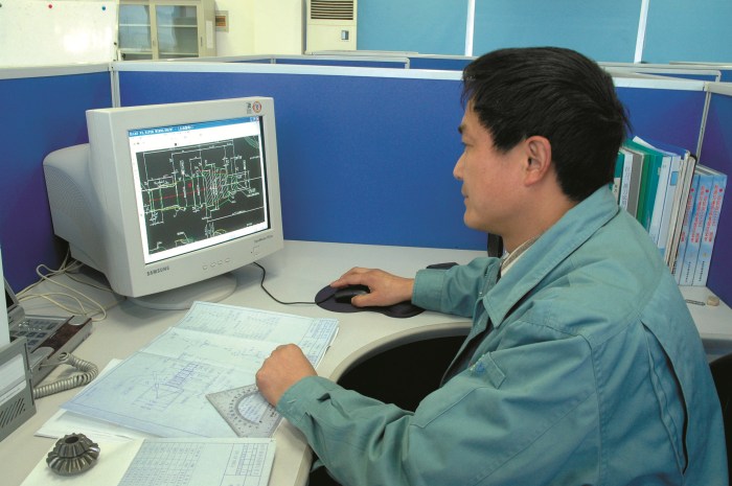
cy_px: 243
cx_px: 366
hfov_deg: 67.4
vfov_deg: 47.8
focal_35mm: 27
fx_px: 548
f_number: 13
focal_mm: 18
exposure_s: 1
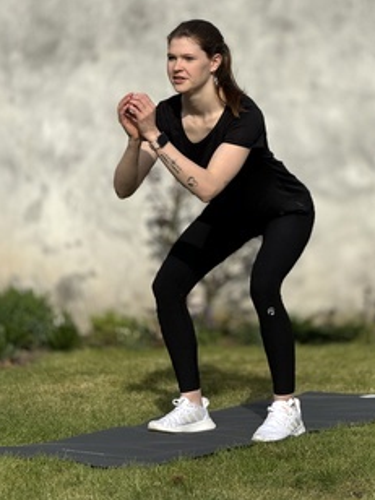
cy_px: 177
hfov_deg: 9.5
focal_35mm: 156
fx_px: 2253
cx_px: 224
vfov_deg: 12.6
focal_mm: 15.66
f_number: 2.8
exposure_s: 1/1969
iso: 50
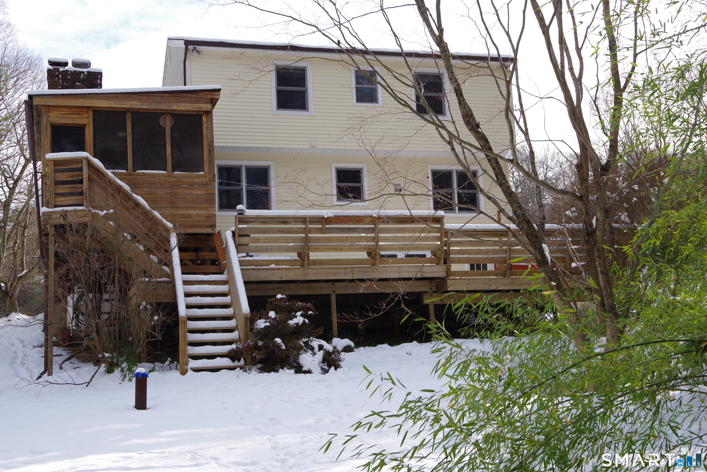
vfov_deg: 29.2
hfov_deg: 42.7
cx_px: 354
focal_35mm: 46
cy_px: 236
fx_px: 903
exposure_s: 1/125
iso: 100
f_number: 8
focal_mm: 31
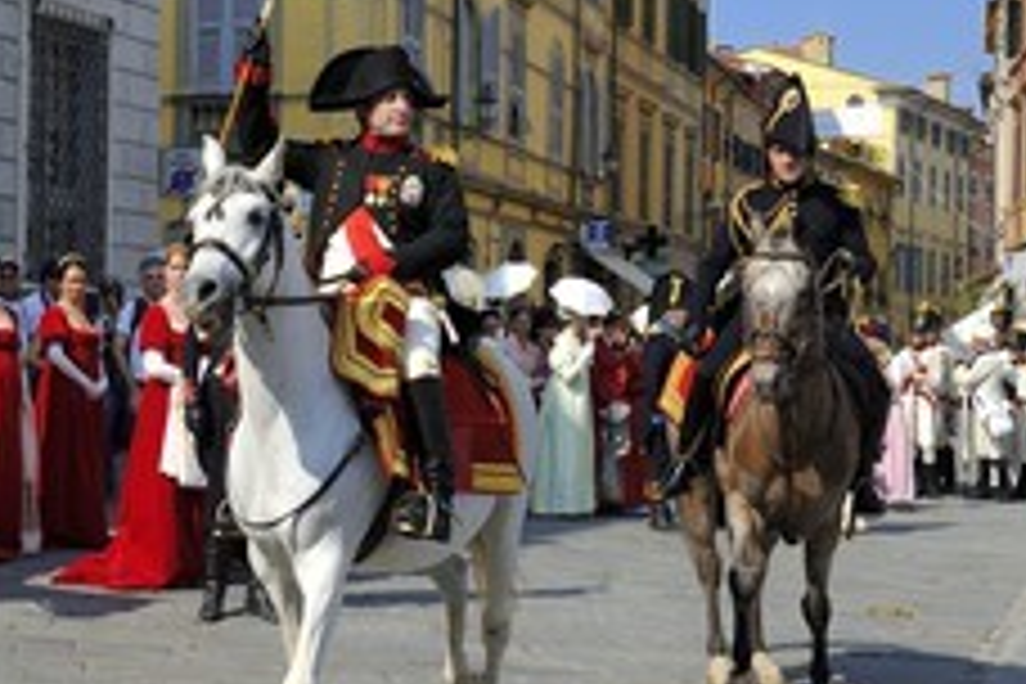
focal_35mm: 70
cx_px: 140
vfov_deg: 19.4
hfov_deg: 28.0
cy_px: 288
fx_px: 1995
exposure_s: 1/320
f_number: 7.1
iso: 200
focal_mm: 38
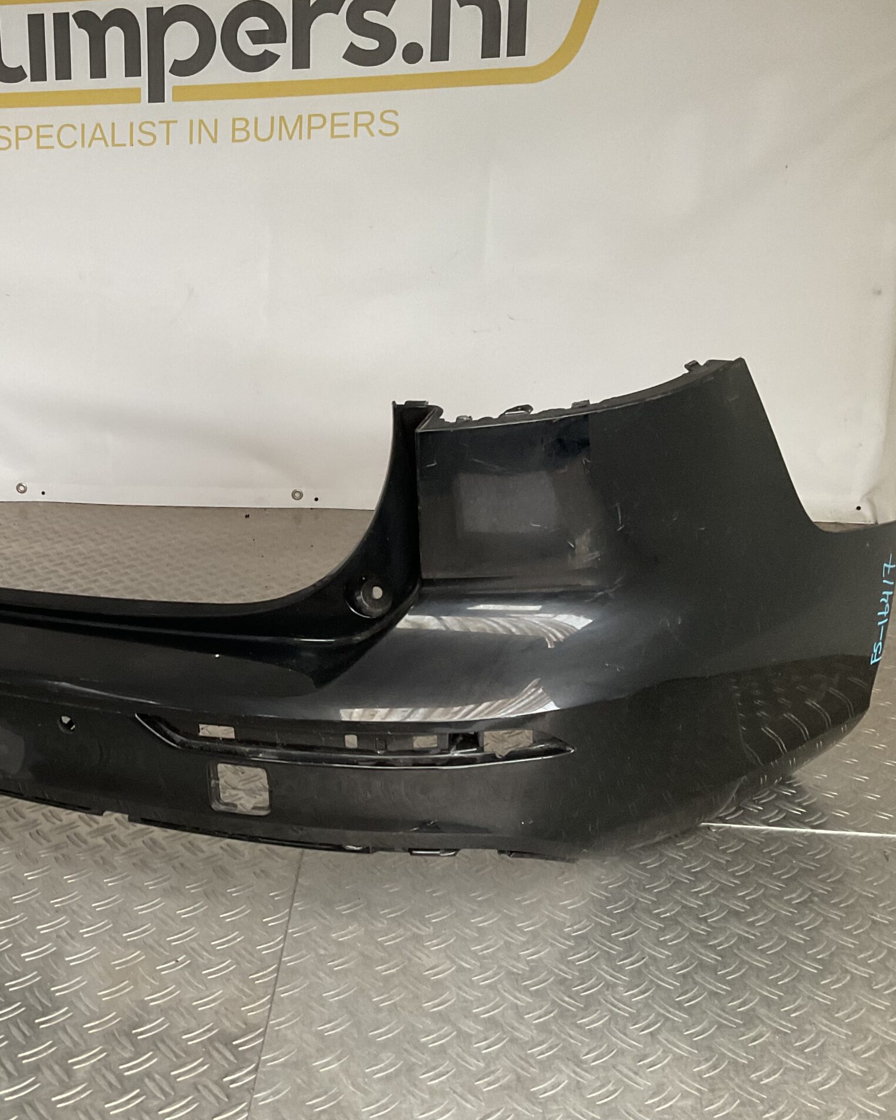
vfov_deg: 47.9
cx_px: 197
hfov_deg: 37.9
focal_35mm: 38
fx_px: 1259
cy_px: 557
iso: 100
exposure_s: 1/60
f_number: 1.8
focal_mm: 3
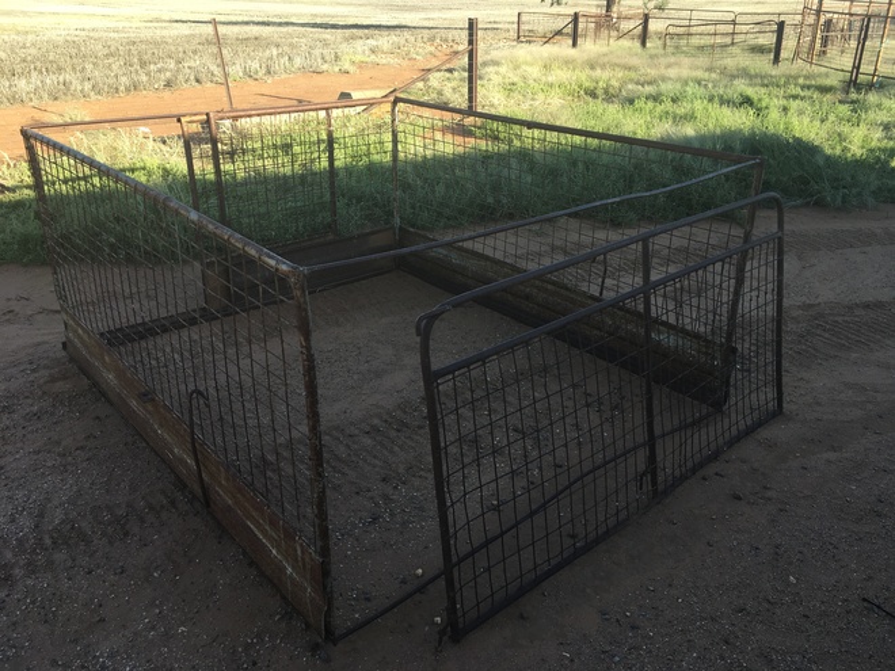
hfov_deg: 61.7
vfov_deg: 48.2
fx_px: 750
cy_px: 336
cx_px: 448
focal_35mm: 29
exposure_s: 1/349
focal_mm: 4.15
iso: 25
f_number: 2.2
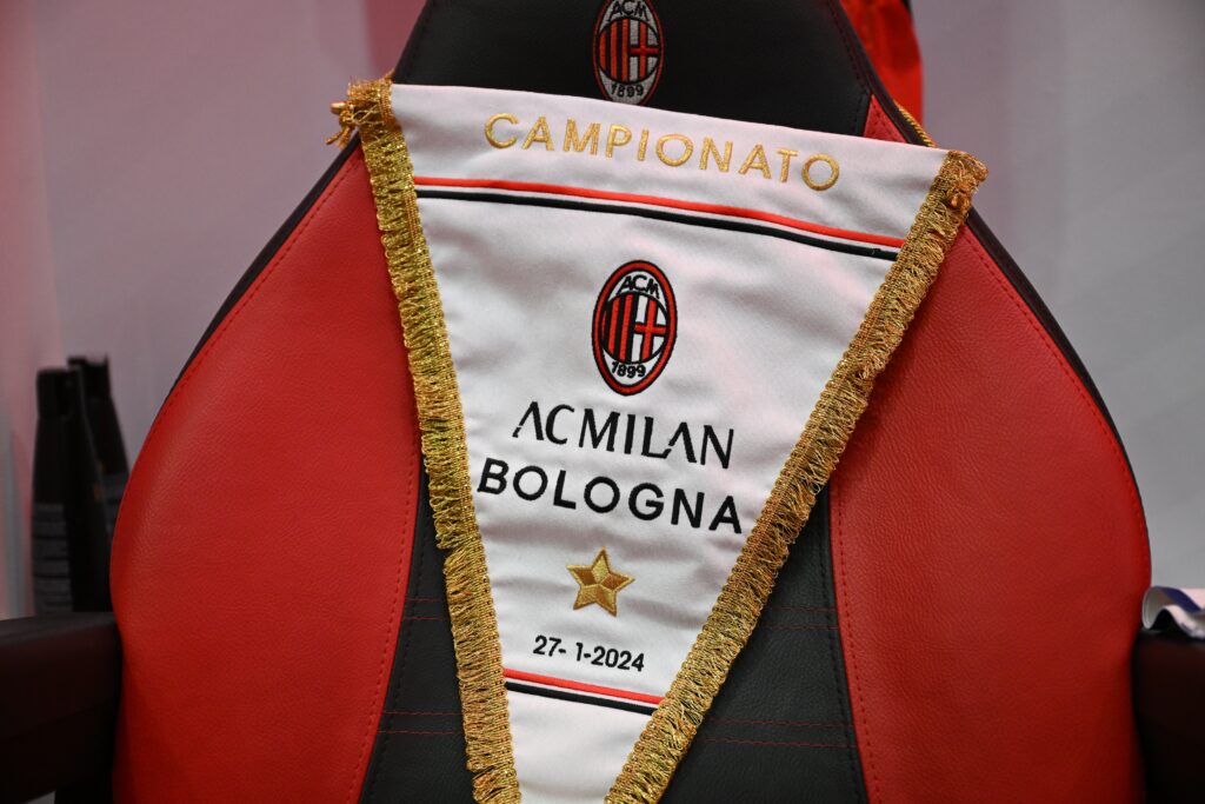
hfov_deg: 48.5
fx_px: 1339
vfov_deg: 33.4
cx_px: 602
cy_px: 402
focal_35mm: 40
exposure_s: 1/640
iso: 2000
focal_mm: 40
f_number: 2.8
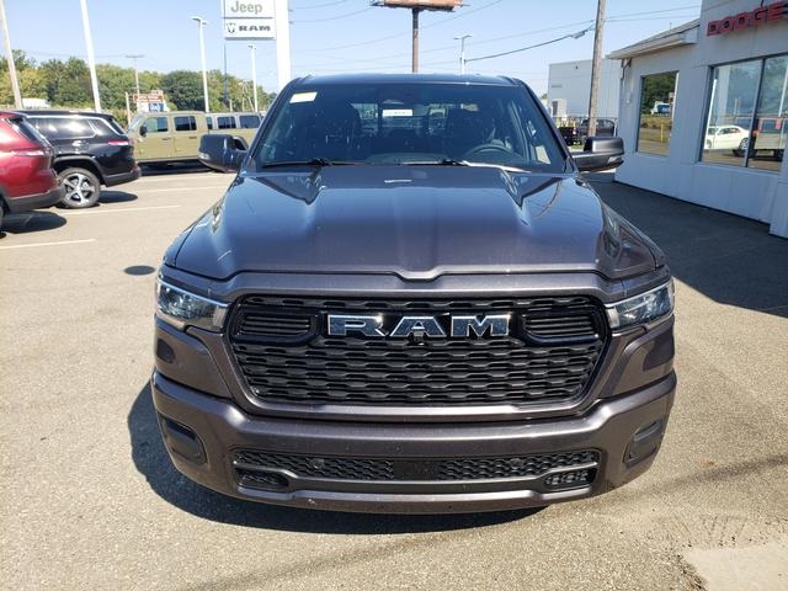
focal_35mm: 26
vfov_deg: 53.1
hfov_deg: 67.3
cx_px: 394
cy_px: 296
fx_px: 592
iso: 50
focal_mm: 4.3
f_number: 2.4
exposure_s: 1/681
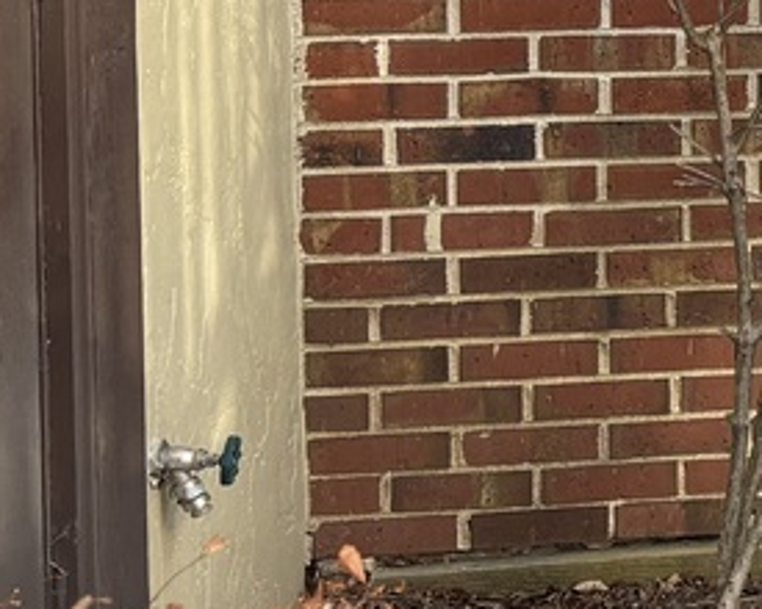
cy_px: -144
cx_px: 1826
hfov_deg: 11.8
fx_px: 2999
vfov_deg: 11.4
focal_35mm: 133
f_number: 1.6
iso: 40
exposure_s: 1/148
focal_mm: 5.96
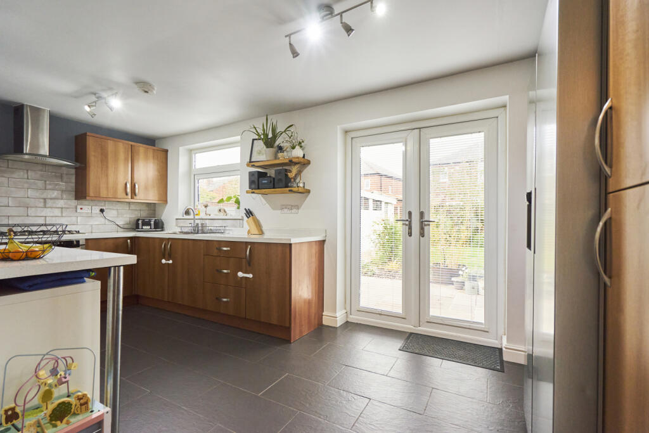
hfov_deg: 96.7
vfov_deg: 73.8
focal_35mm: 16
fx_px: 288
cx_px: 324
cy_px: 216
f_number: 4.5
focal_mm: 16
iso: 2500
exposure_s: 1/250
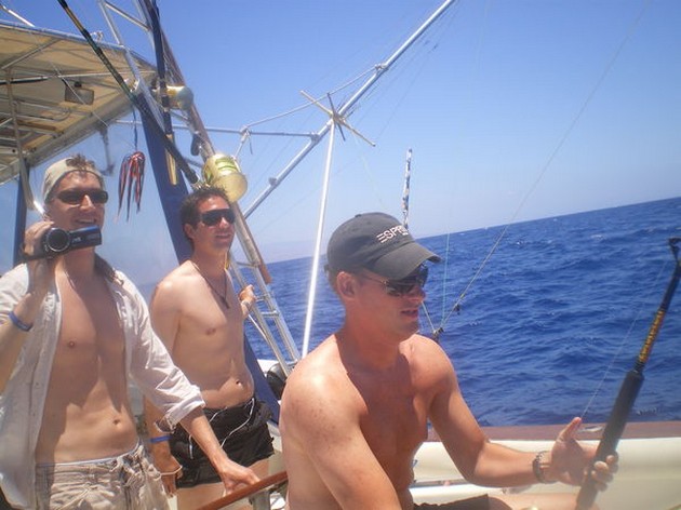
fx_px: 708
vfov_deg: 39.6
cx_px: 340
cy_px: 255
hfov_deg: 51.4
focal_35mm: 36
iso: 50
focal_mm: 6.3
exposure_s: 1/400
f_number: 4.6
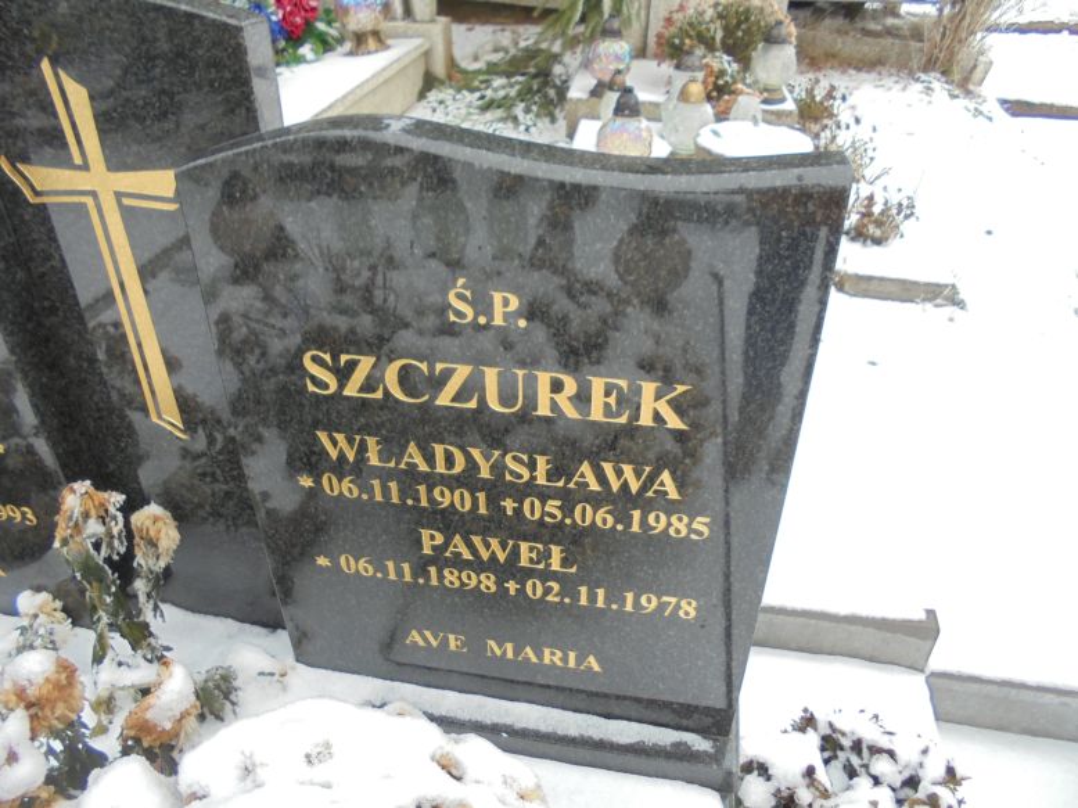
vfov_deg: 53.0
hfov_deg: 67.3
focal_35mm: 26
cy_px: 404
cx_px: 539
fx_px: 809
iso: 100
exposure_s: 1/80
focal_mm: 4.6
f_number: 3.5
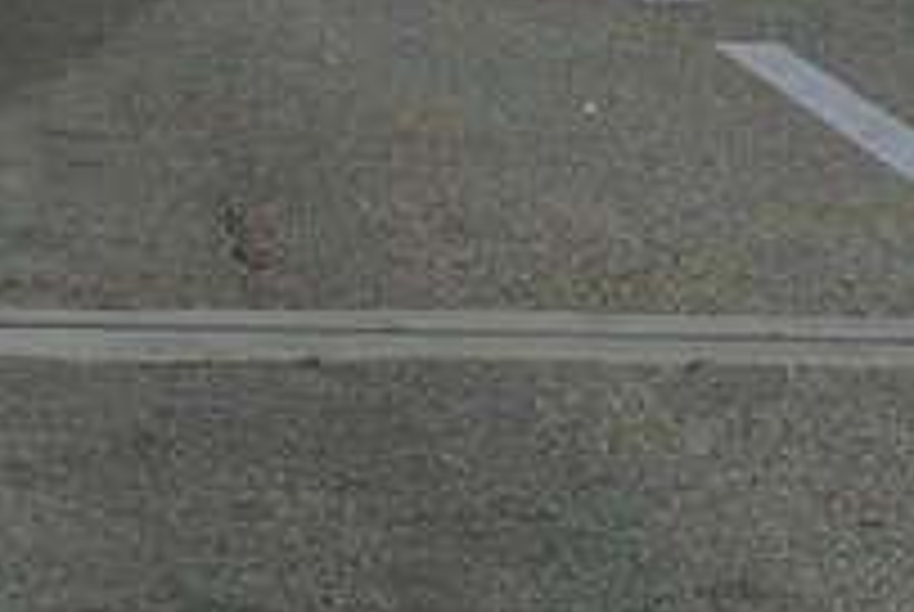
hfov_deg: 5.8
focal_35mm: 346
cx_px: -977
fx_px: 8797
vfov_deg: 3.8
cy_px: -1503
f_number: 10
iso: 200
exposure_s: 1/250
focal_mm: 44
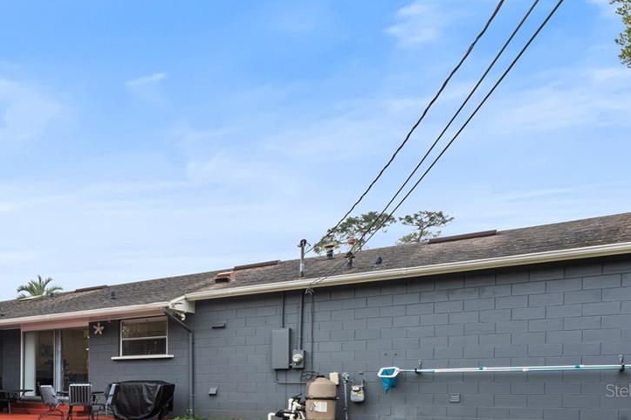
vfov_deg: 37.6
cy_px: 390
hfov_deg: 47.3
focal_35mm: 32
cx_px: -15
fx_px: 566
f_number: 13
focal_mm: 14.6
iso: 50
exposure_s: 1/3
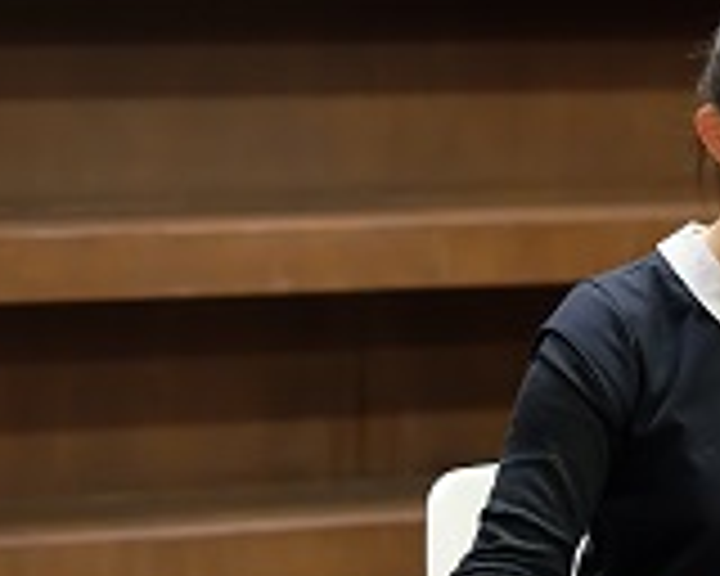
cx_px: 918
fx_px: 3964
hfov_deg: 10.2
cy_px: 243
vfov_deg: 8.3
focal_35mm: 186
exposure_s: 1/75
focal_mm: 35
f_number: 1.4
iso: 1600
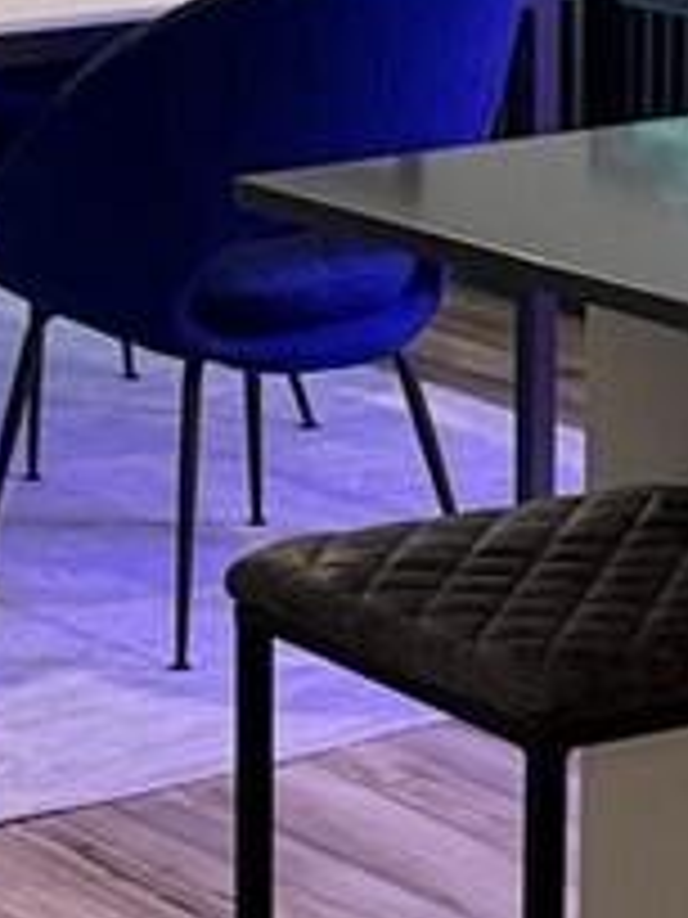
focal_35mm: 169
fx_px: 4479
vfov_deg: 11.7
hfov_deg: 8.8
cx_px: 346
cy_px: 526
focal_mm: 6.76
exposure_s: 1/60
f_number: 1.78
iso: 250
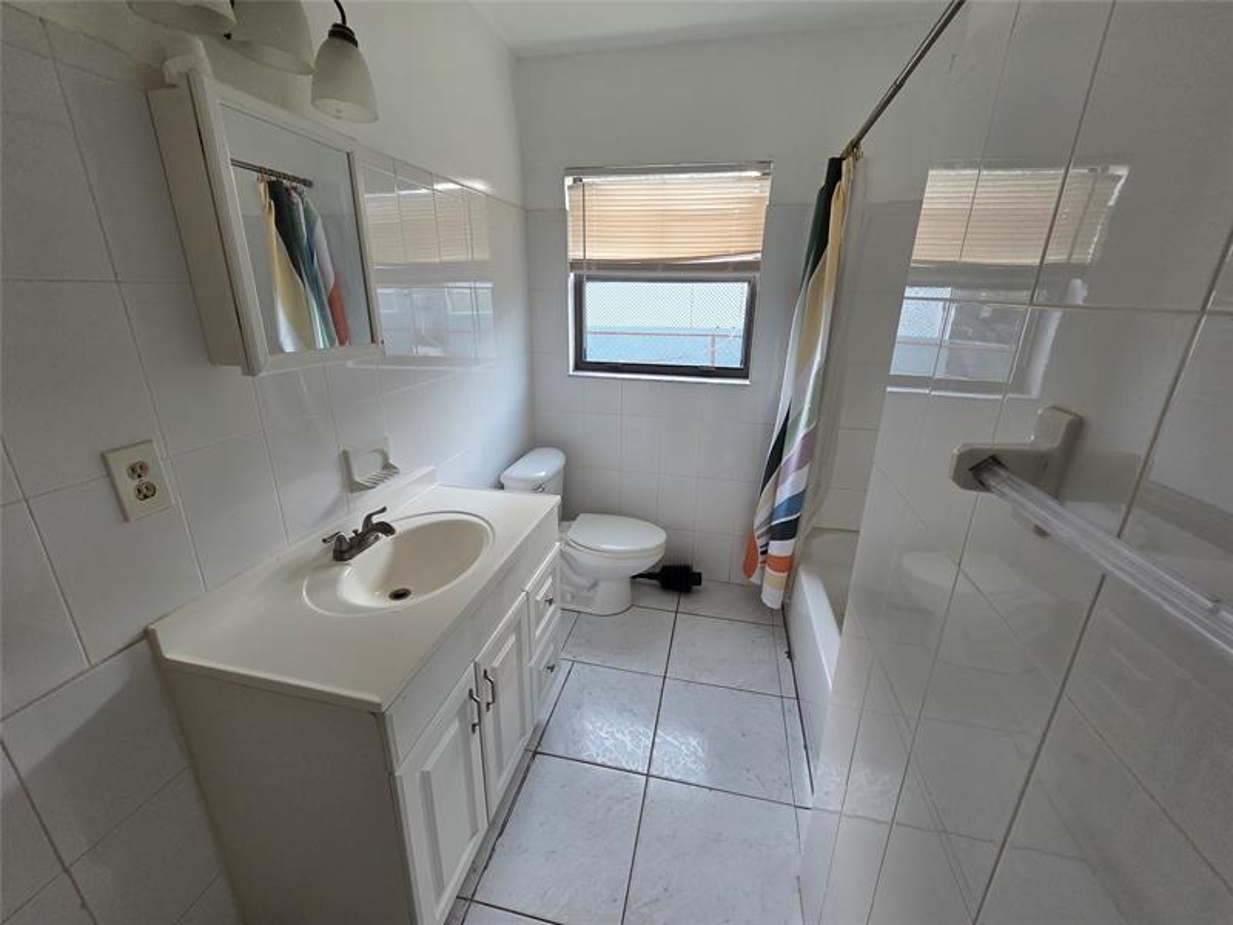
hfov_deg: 106.2
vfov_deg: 89.9
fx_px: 463
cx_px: 616
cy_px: 462
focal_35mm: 13
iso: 200
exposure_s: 1/60
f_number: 2.2
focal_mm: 2.2
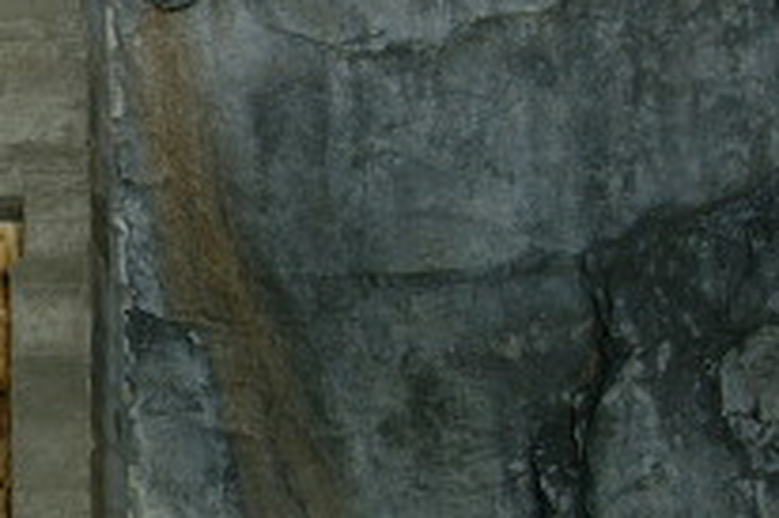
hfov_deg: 19.5
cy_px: 535
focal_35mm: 93
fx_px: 2011
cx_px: -333
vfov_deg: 14.4
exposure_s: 8
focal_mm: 16
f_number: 8
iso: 200
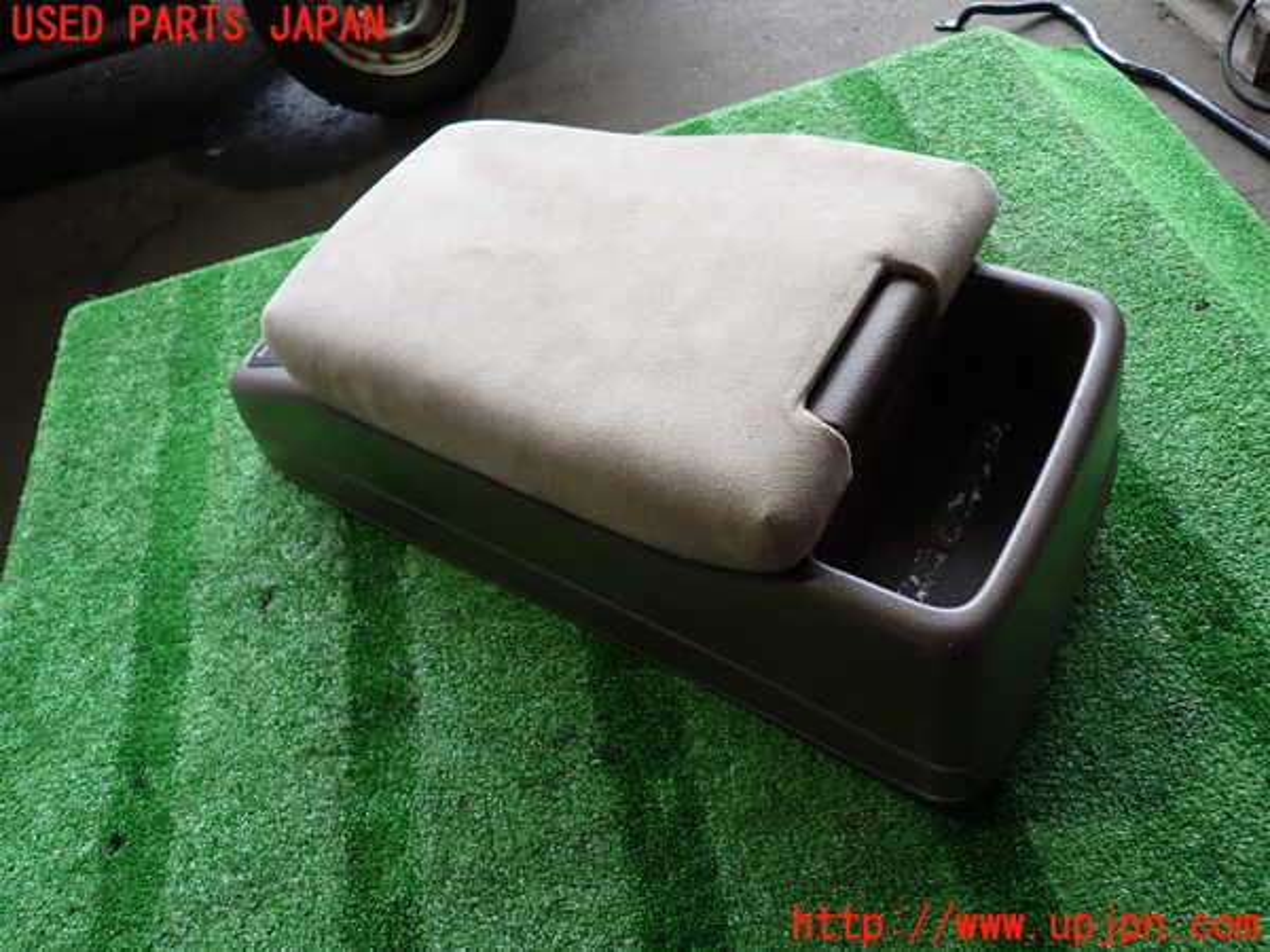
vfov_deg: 54.9
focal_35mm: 25
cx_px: 635
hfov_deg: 69.4
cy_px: 476
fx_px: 917
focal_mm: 4.5
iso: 160
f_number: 2
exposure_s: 1/60
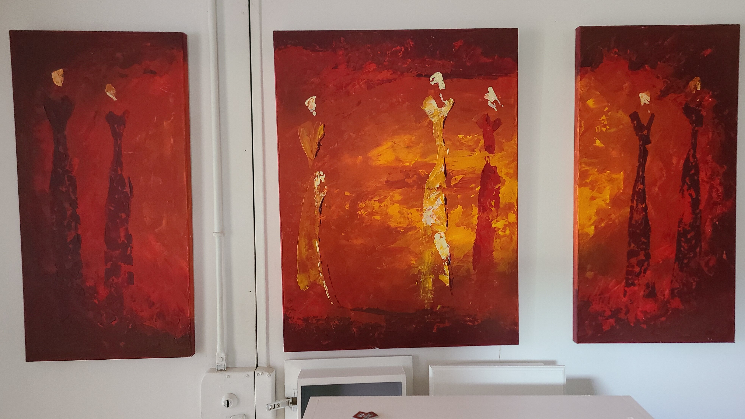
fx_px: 573
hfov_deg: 66.1
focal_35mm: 29
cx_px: 372
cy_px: 195
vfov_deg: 40.2
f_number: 1.8
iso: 320
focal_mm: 5.4
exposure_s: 1/40
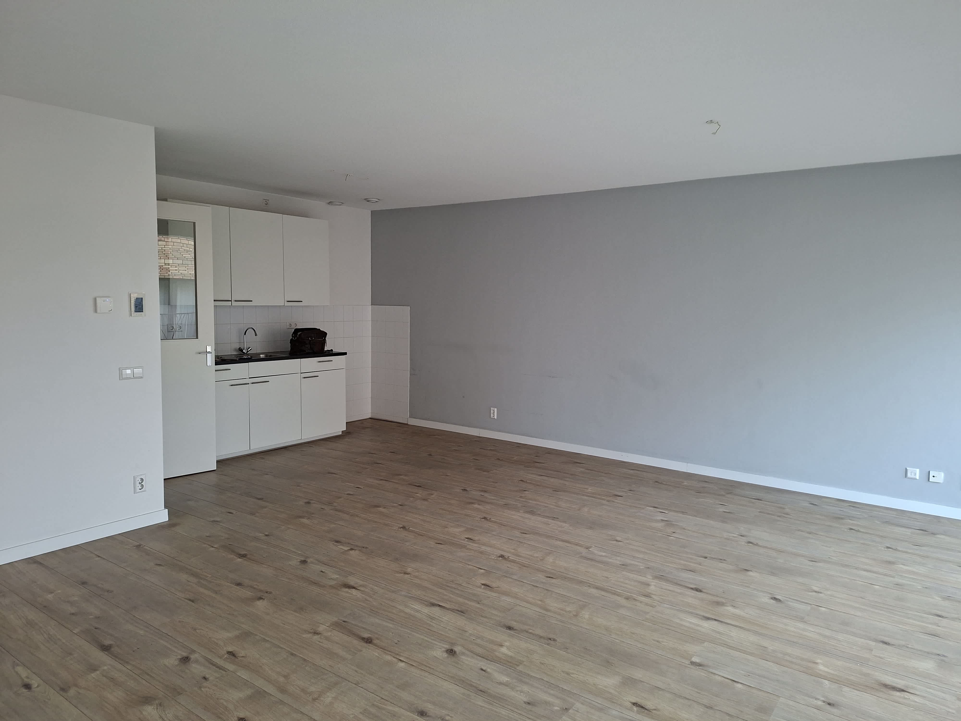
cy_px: 360
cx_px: 480
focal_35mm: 23
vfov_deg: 58.9
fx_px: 639
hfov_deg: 73.9
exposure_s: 1/100
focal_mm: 5.5
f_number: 1.8
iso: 250
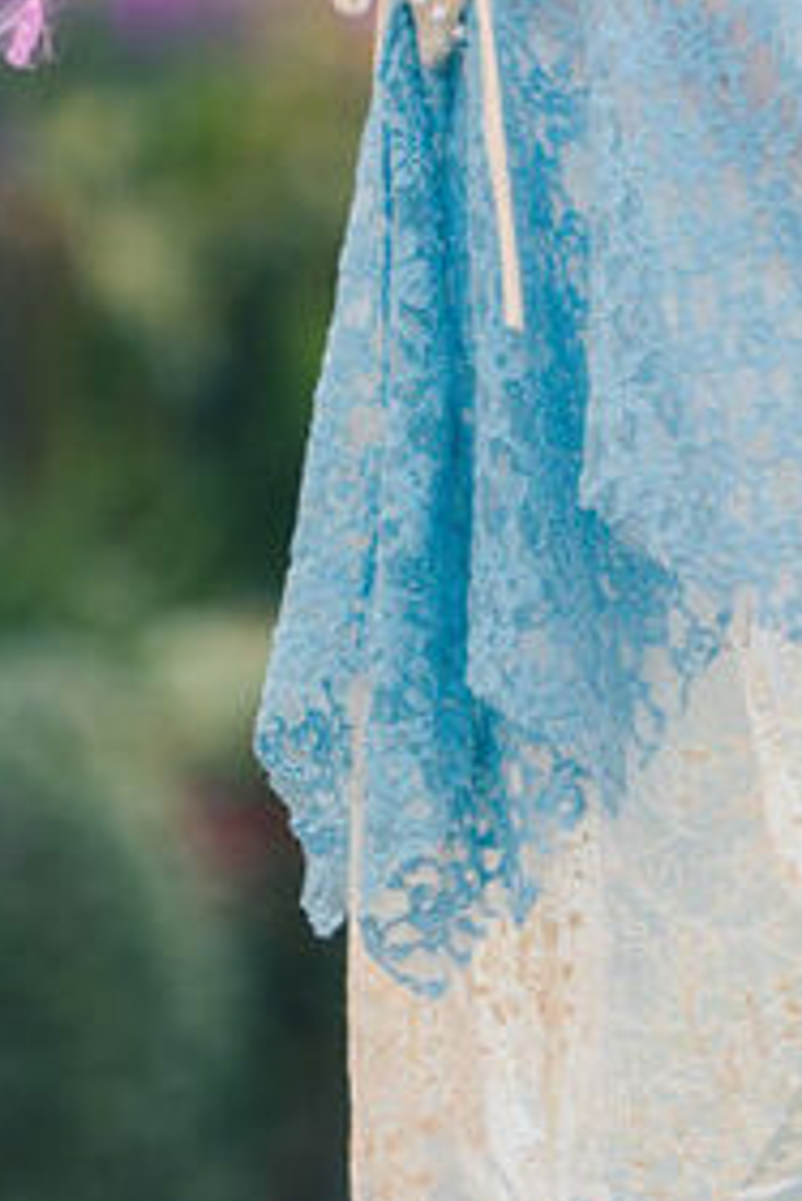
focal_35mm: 557
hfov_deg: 2.5
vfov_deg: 3.7
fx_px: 18589
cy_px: -1019
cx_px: -227
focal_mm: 99
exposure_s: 1/160
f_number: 2.8
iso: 80
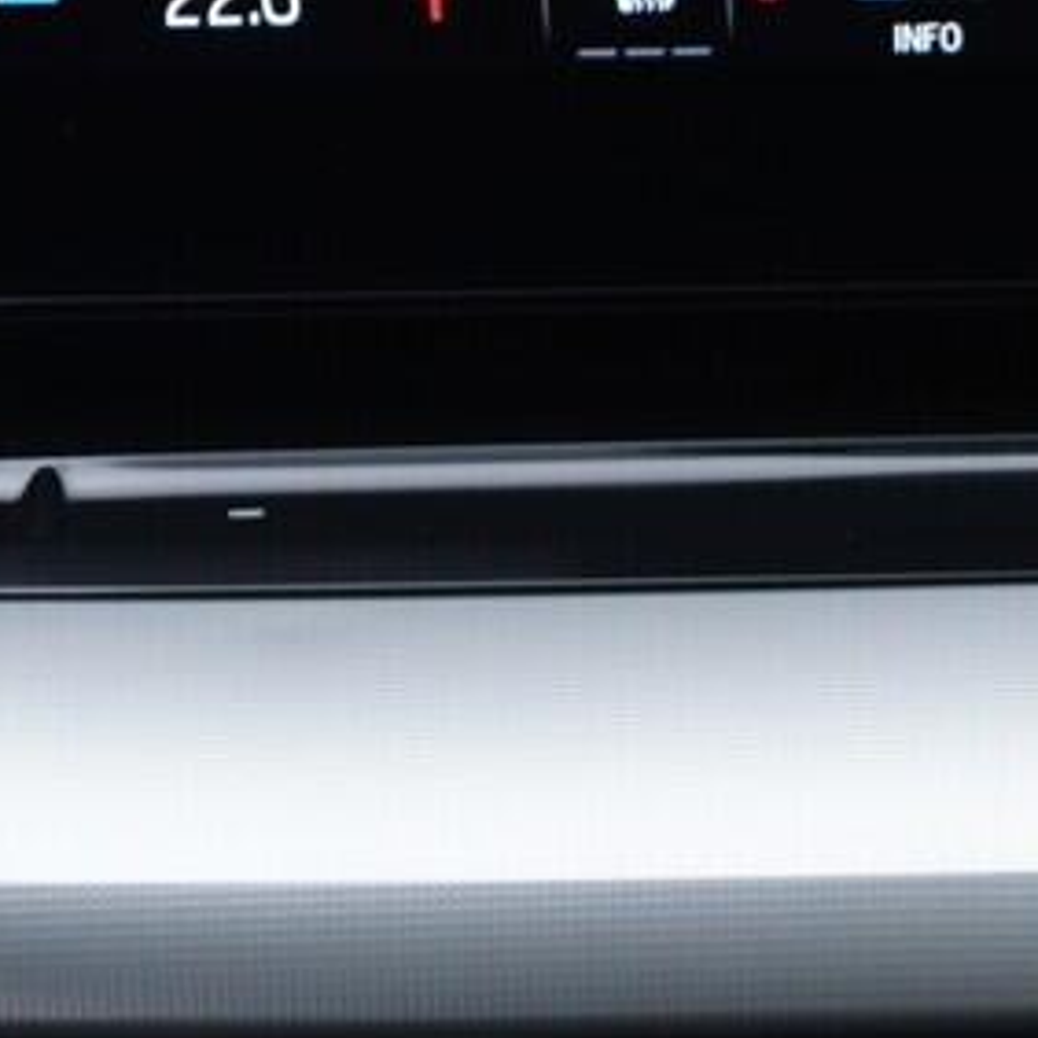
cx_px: 1141
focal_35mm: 111
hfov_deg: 15.3
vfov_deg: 15.1
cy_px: 1253
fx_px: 3766
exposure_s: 1/40
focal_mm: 24
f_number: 2.8
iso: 160
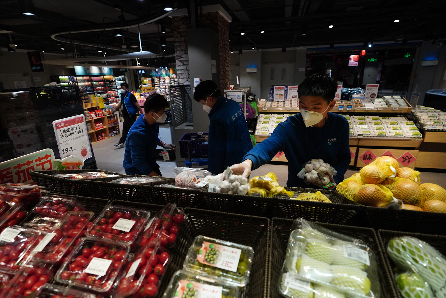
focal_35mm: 18
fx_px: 223
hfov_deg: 90.0
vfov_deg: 67.5
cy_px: 149
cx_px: 223
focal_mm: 18
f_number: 3.5
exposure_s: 1/1250
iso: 4000
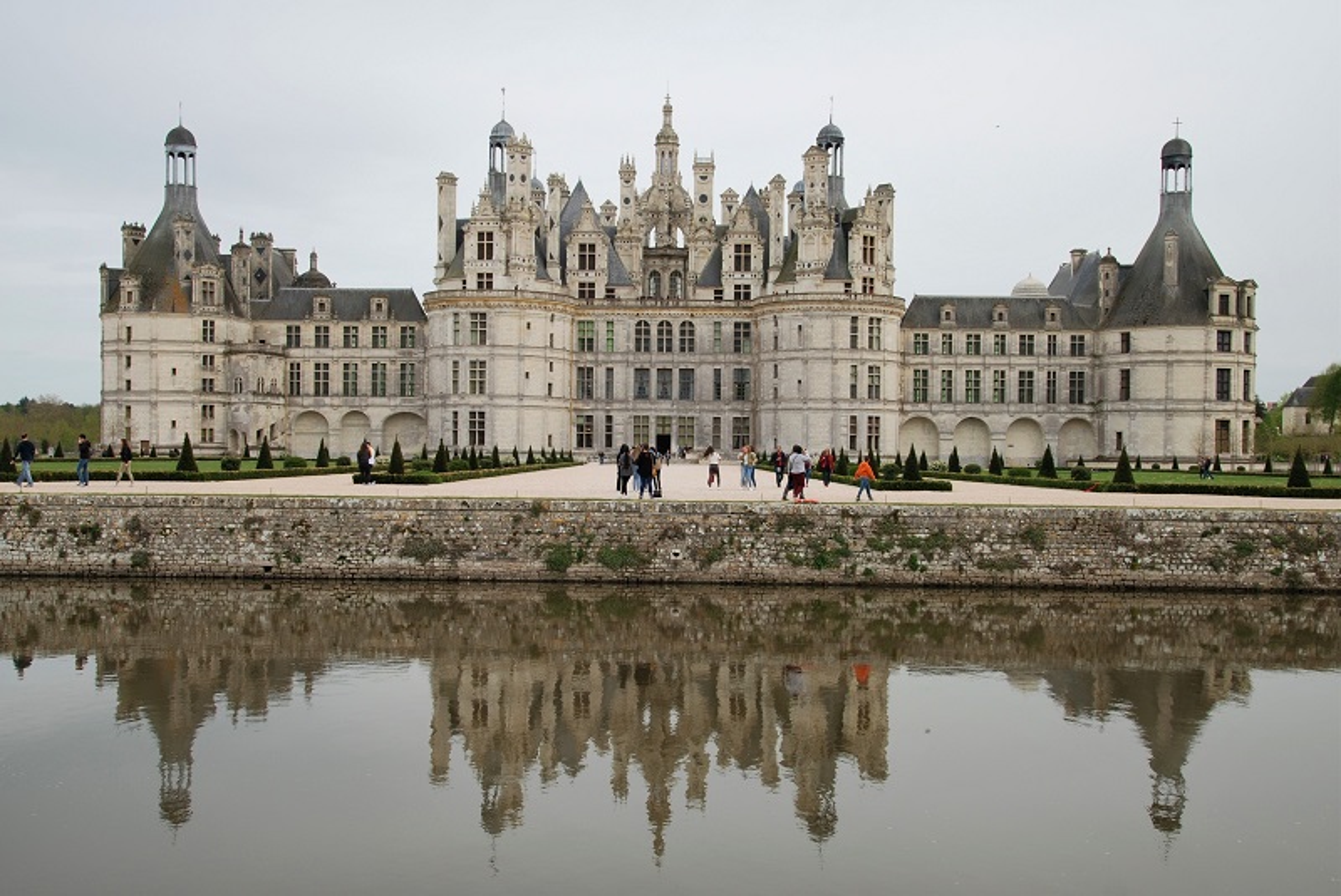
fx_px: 1230
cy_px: 448
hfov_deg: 57.2
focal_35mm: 33
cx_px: 670
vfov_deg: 40.0
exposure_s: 1/160
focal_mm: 22
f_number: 6.3
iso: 100
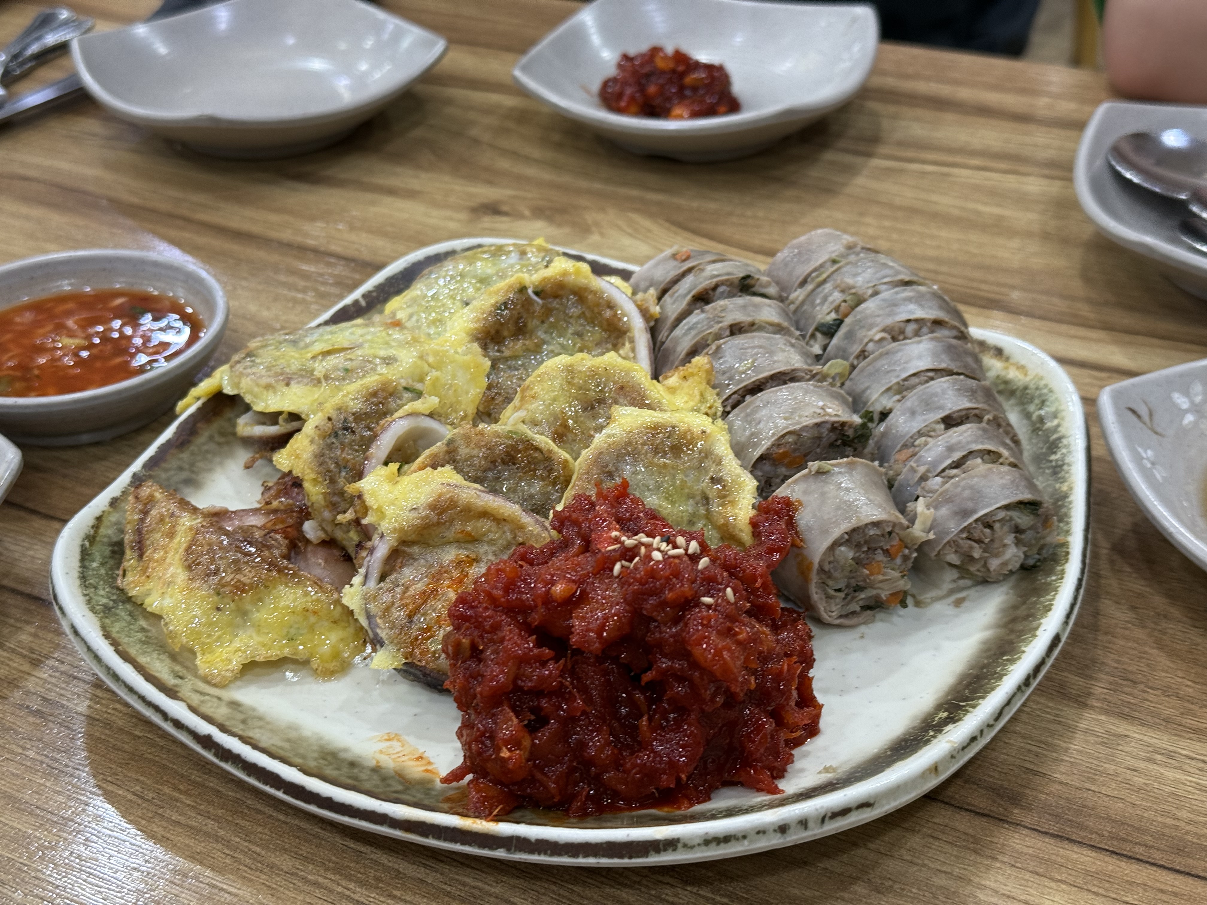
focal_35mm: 48
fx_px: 1674
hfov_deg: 39.7
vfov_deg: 30.3
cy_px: 452
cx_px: 604
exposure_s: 1/60
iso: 80
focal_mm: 6.76
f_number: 1.78
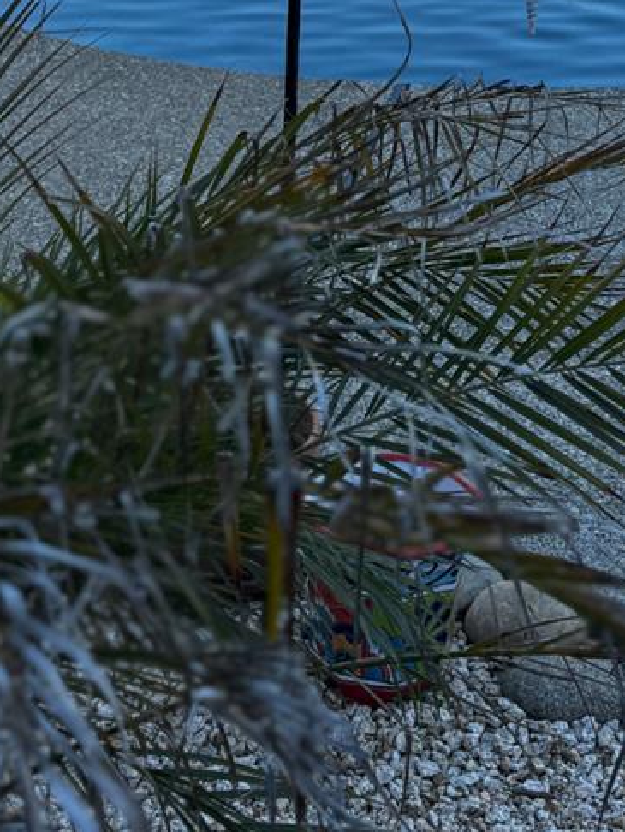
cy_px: -102
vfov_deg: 24.4
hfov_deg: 19.9
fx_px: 1780
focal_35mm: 74
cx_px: 350
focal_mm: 6.76
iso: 80
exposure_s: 1/756
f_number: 1.78
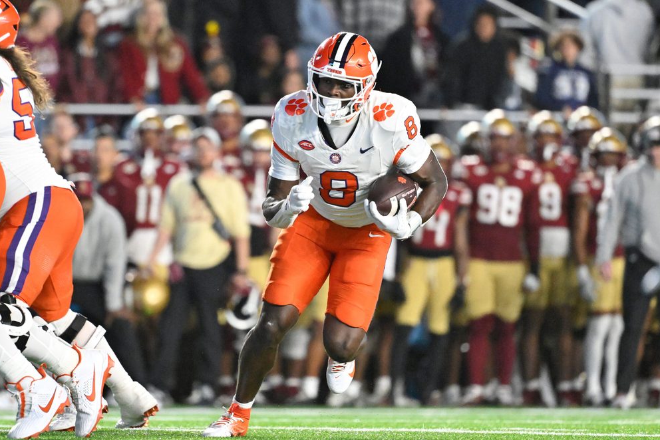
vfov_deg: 3.6
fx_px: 7005
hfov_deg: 5.4
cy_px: 226
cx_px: 321
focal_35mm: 382
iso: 8000
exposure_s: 1/2000
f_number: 4
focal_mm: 370
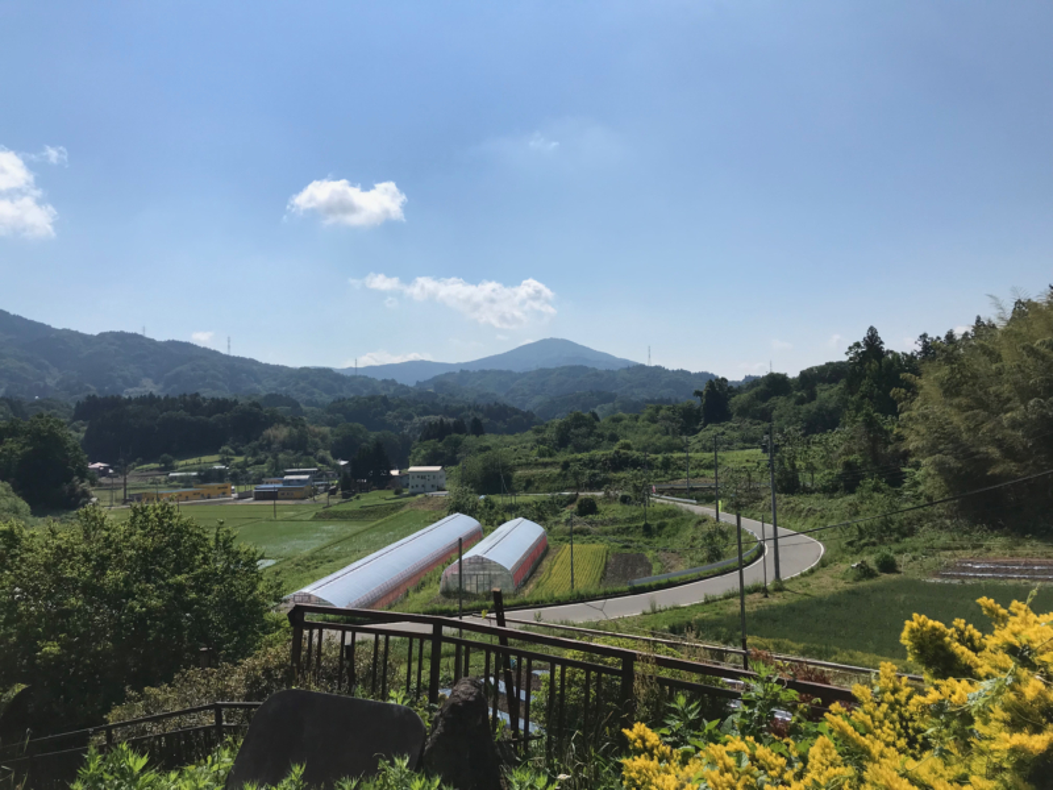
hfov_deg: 63.4
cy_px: 395
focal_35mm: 28
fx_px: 852
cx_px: 526
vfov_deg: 49.7
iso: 20
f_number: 1.8
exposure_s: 1/5650
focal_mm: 3.99
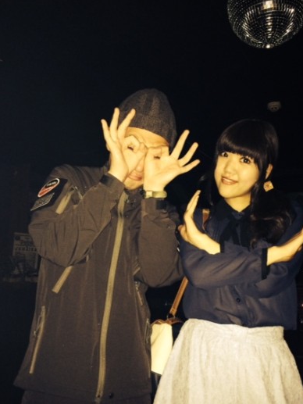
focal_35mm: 34
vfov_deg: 53.9
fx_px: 397
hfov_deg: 41.7
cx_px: 170
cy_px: 221
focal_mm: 4.12
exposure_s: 1/16
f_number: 2.2
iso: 250
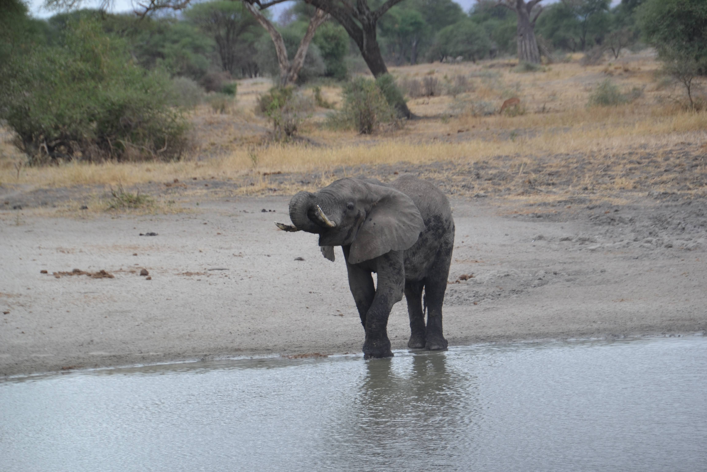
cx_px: 354
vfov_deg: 5.0
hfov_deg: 7.4
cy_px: 236
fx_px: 5449
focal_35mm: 278
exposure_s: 1/500
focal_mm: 185
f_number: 5.6
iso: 200
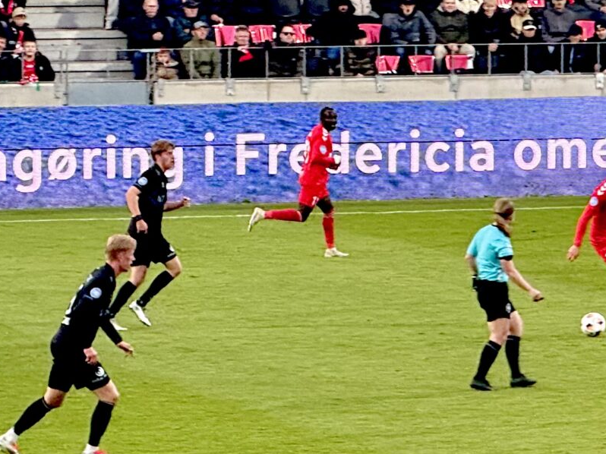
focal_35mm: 385
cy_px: 213
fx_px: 6738
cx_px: 962
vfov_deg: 3.9
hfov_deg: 5.1
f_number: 2.8
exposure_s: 1/99
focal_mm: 15.66
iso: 80
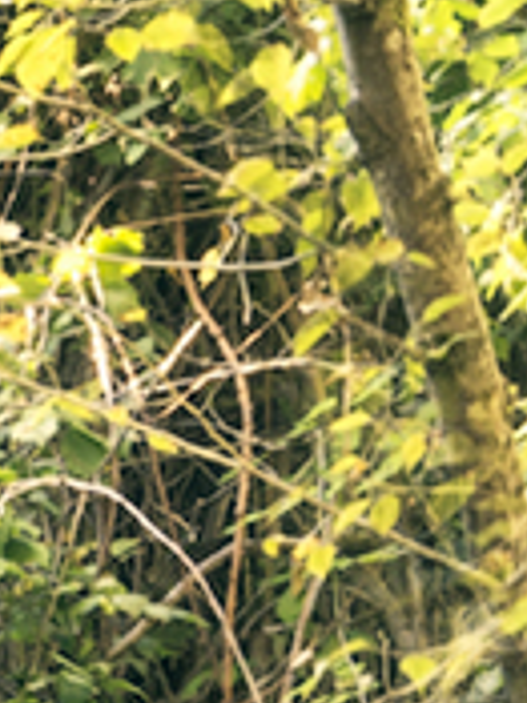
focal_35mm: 316
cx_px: -1806
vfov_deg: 5.7
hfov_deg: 4.3
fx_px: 6422
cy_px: 2322
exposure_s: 3
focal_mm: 30
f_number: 18
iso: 80
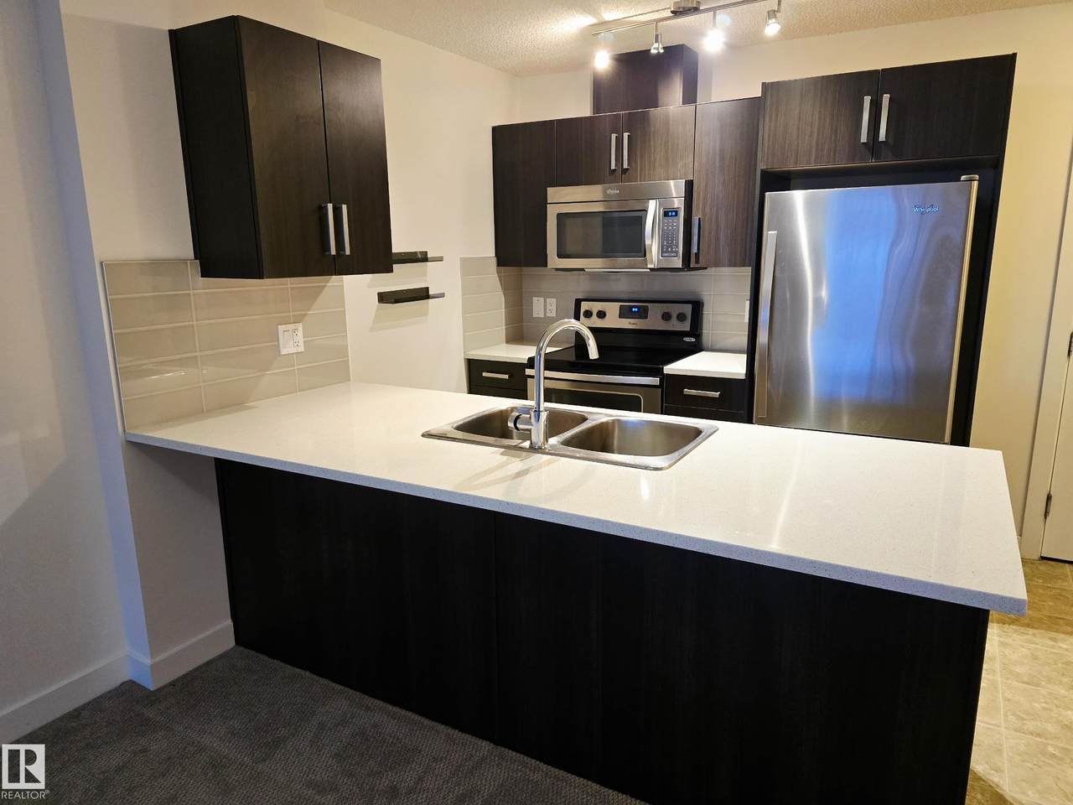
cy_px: 402
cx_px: 536
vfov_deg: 58.9
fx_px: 713
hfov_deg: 73.9
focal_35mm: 23
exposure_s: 1/120
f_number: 1.7
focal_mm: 6.3
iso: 640
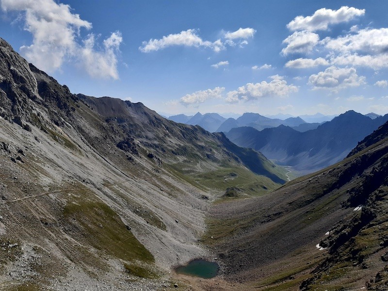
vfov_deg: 53.1
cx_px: 194
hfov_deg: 67.3
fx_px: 291
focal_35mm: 26
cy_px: 146
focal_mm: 3.92
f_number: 1.7
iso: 40
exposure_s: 1/3636
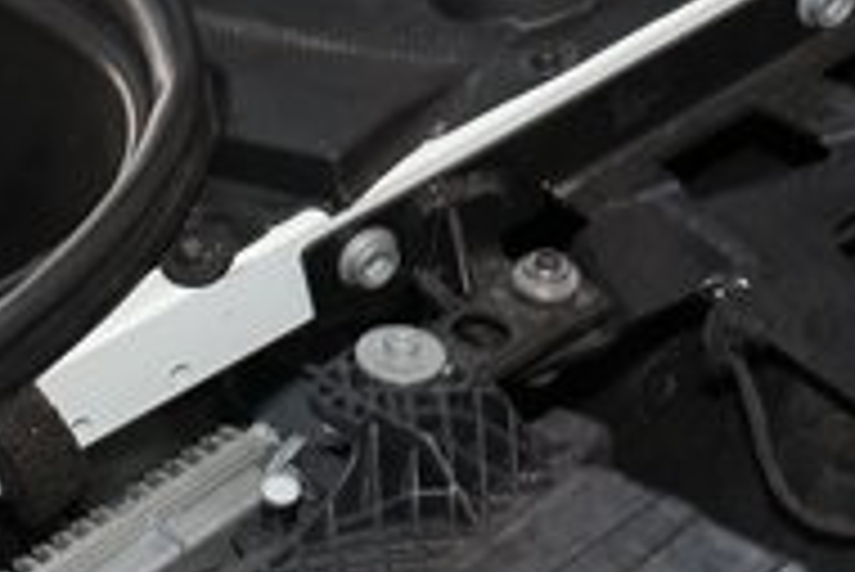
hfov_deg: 12.8
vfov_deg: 8.8
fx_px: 3708
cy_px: 448
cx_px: -184
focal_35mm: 156
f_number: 6.3
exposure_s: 1/25
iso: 800
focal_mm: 29
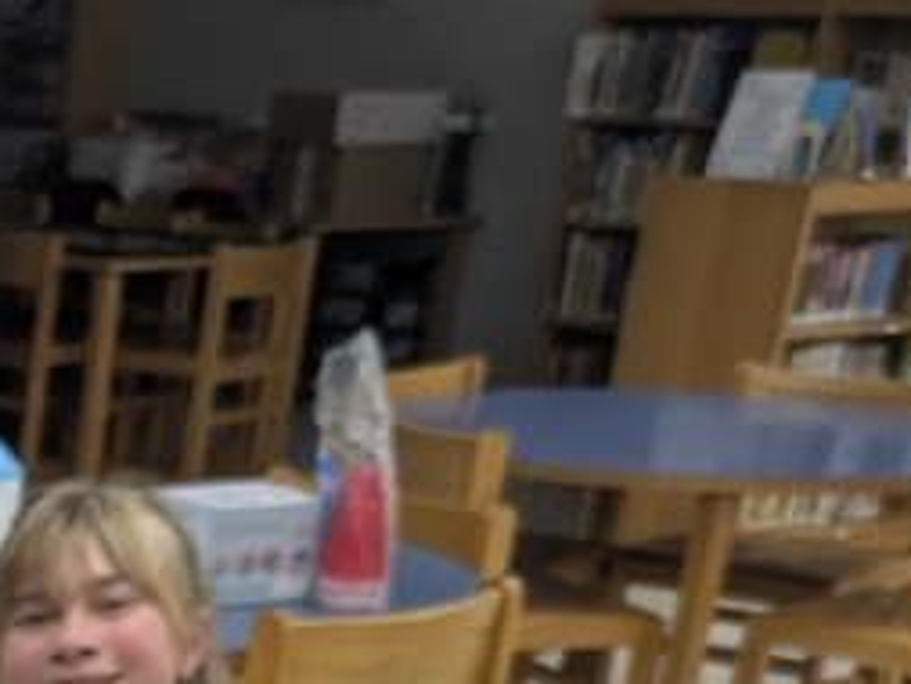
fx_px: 2659
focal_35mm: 101
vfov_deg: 13.0
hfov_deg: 16.7
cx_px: -648
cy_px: 1291
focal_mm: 5.43
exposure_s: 1/120
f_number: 1.89
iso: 185
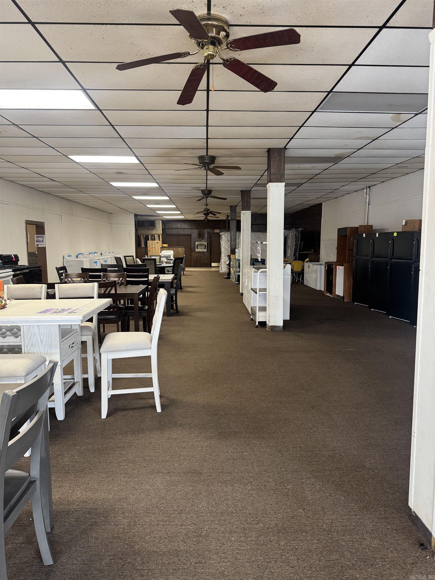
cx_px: 218
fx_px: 402
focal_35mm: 24
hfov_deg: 56.8
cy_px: 290
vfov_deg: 71.6
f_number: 1.78
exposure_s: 1/60
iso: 320
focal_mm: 6.76
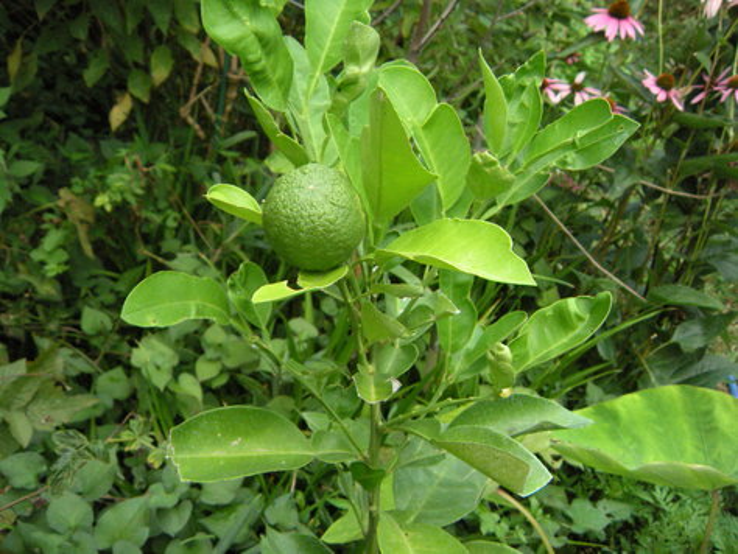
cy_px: 277
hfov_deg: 46.8
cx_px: 369
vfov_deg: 36.0
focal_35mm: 40
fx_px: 853
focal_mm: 6.6
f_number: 3.9
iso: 306
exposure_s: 1/60
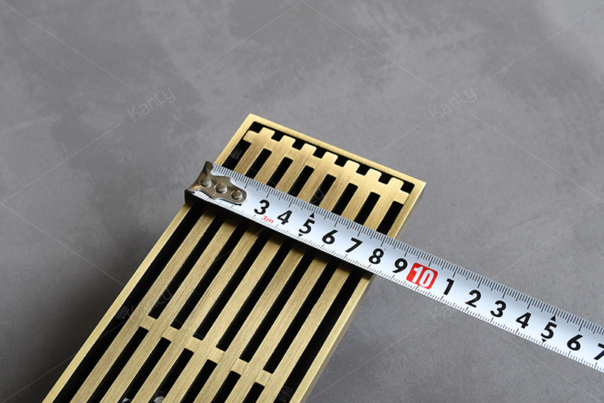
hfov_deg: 48.5
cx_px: 302
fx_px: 671
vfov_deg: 33.4
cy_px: 202
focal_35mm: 40
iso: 400
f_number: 5.6
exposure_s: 1/30
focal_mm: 27
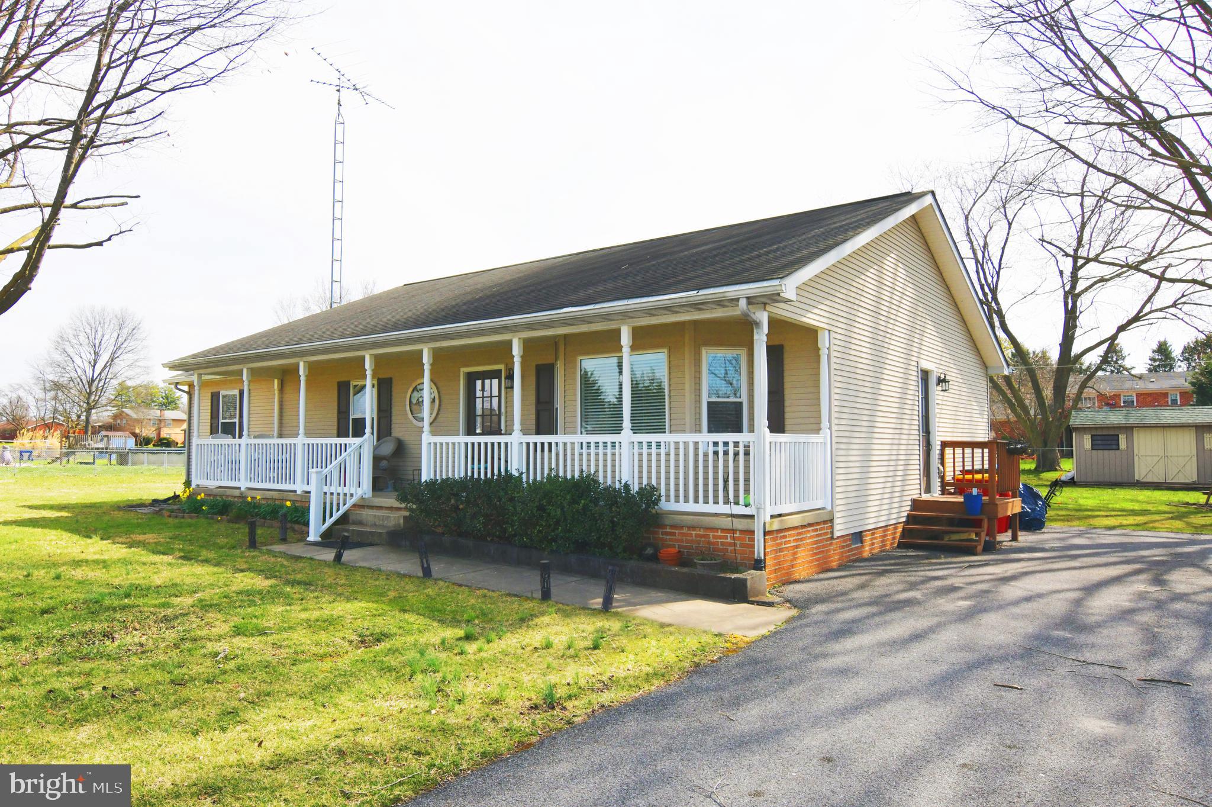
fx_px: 808
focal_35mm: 24
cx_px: 606
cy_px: 404
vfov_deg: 53.1
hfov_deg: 73.8
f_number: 11
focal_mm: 16
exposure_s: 1/500
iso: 250
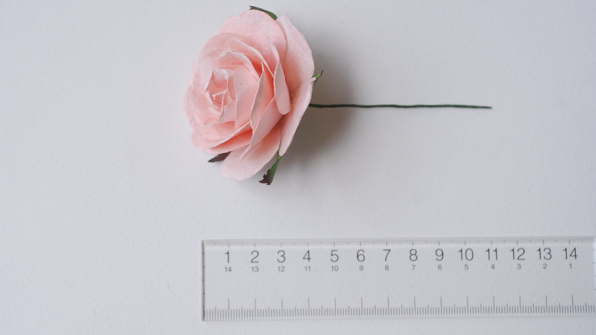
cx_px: 298
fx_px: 996
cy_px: 163
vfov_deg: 19.1
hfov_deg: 33.3
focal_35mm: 63
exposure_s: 1/200
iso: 640
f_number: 5.6
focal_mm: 40
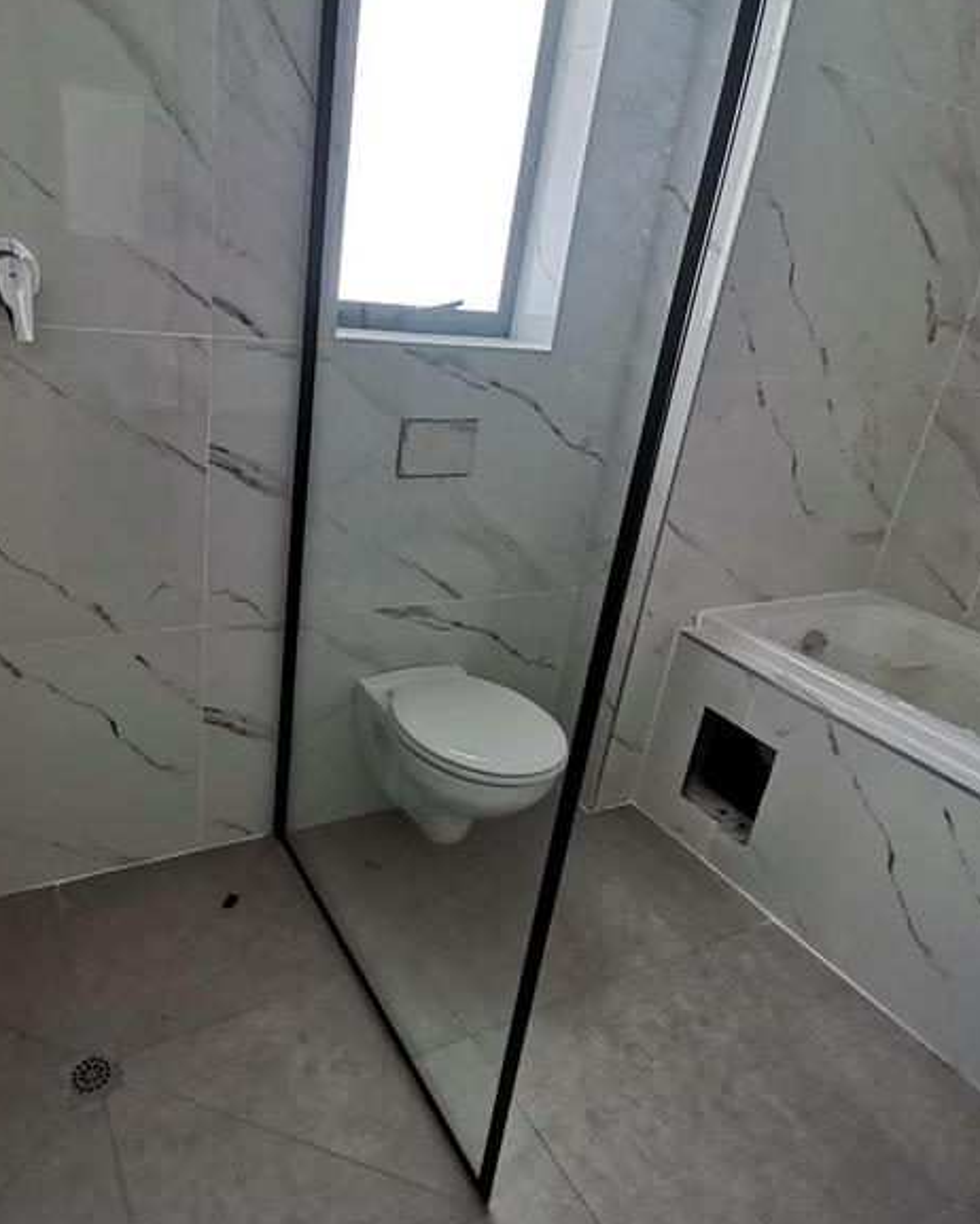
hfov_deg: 60.3
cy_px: 611
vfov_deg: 72.6
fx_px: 833
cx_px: 382
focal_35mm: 23
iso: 250
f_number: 2.4
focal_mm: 1.78
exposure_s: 1/50
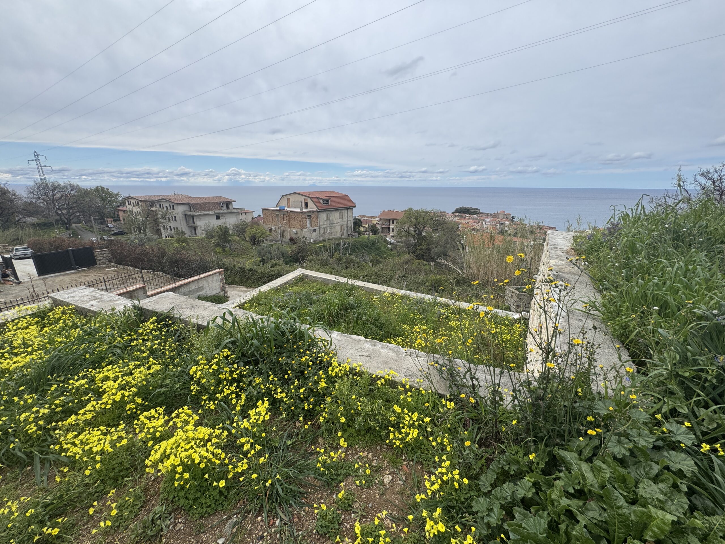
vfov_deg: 85.7
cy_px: 272
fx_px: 293
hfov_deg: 102.1
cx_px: 362
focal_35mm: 14
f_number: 2.2
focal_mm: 2.22
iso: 50
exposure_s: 1/1832
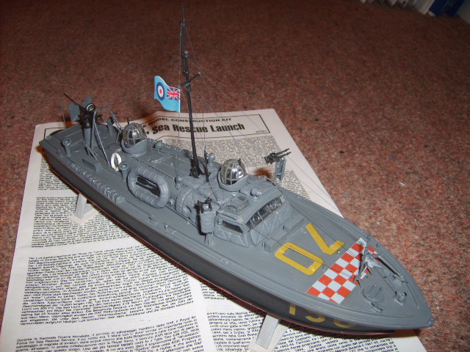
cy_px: 176
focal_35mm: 35
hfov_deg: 52.6
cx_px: 235
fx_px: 475
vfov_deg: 40.7
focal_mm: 5.8
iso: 100
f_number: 2.8
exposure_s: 1/45
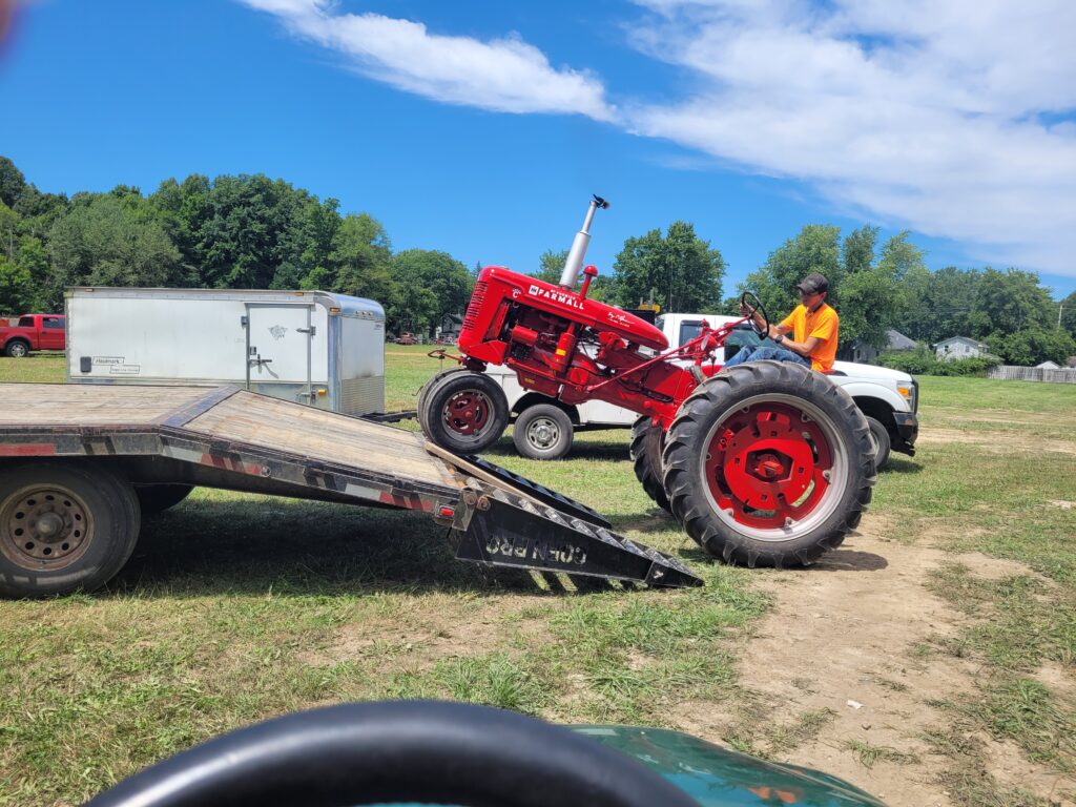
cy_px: 404
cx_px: 538
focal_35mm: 26
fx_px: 808
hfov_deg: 67.3
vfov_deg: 53.1
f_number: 1.8
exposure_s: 1/2423
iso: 40
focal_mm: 5.4
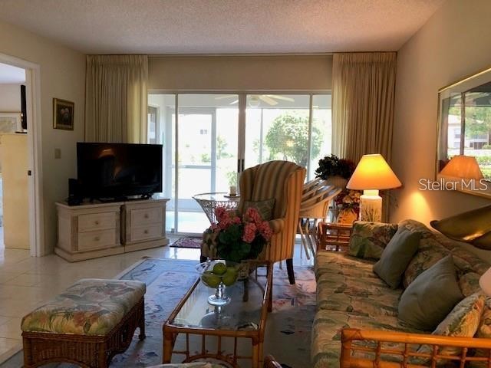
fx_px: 397
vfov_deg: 49.7
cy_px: 184
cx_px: 246
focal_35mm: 28
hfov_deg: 63.4
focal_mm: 4
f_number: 1.8
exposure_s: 1/24
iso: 40
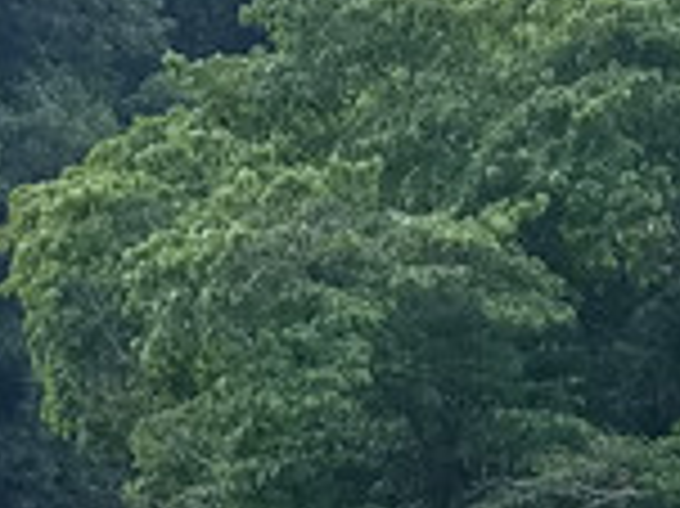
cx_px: 597
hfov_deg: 10.7
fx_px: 3612
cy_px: 1551
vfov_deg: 7.1
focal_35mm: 184
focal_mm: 4.2
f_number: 1.7
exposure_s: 1/1232
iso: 50
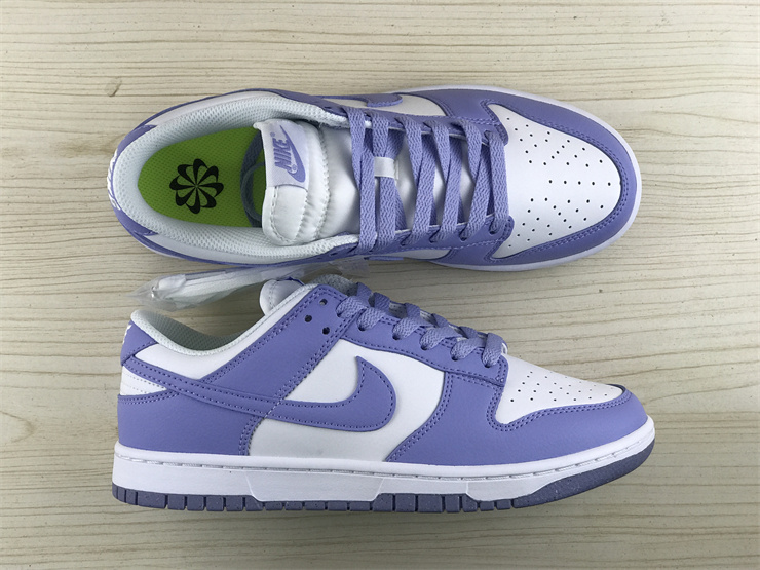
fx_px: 1251
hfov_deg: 33.8
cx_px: 380
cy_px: 285
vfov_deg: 25.7
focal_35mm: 57
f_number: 2.8
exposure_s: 1/50
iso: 50
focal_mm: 6.6
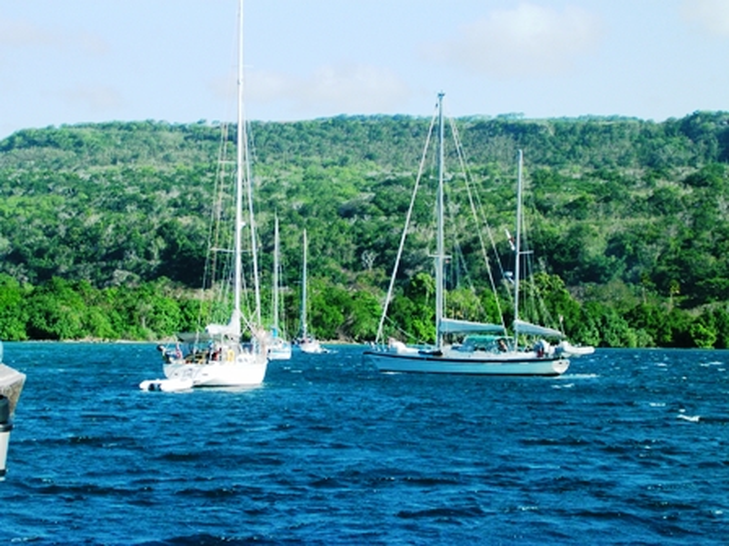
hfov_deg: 17.7
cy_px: 273
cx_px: 364
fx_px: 2338
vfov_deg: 13.3
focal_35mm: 111
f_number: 4.8
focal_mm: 16.8
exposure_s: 1/312
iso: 100
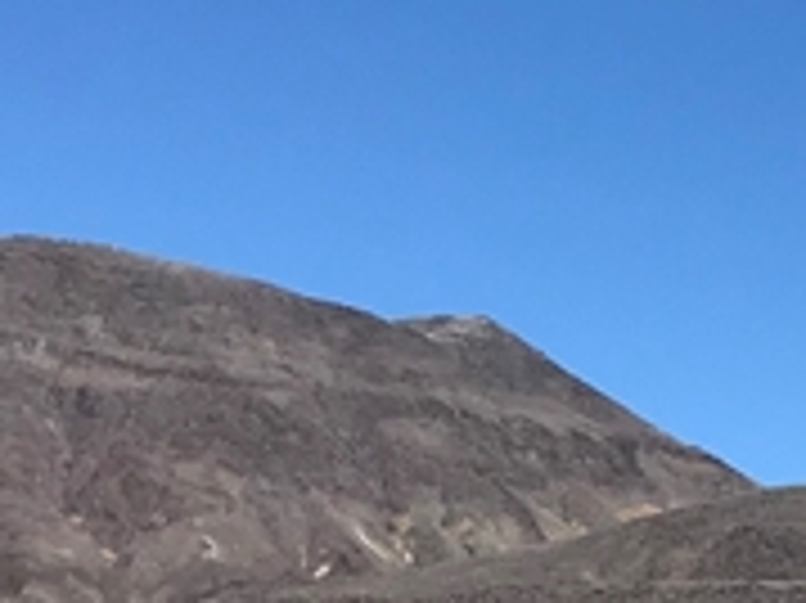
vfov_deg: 8.7
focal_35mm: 160
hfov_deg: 11.3
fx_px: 3723
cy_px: 1251
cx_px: 1526
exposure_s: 1/4167
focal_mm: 3.99
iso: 20
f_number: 1.8
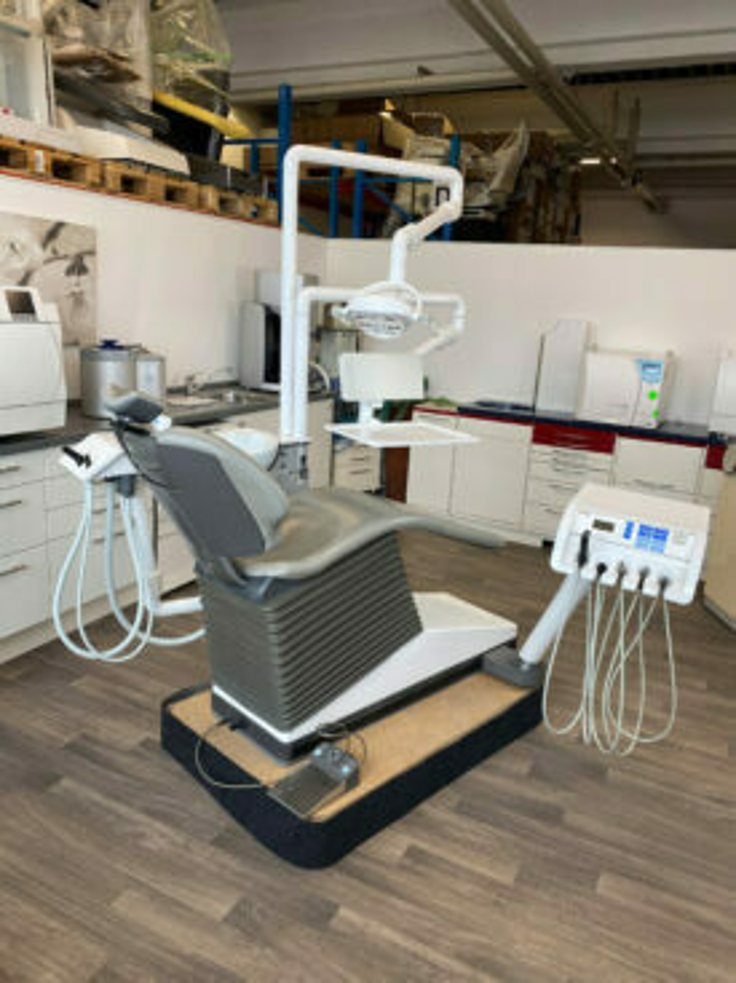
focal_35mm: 26
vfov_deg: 67.3
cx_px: 368
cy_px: 492
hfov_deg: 53.0
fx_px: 738
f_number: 1.8
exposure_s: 1/100
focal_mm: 4.25
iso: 50
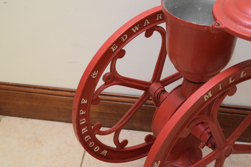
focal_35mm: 82
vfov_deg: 16.6
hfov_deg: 24.6
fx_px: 575
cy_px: 84
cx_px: 126
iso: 3200
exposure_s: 1/60
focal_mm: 55
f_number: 5.6
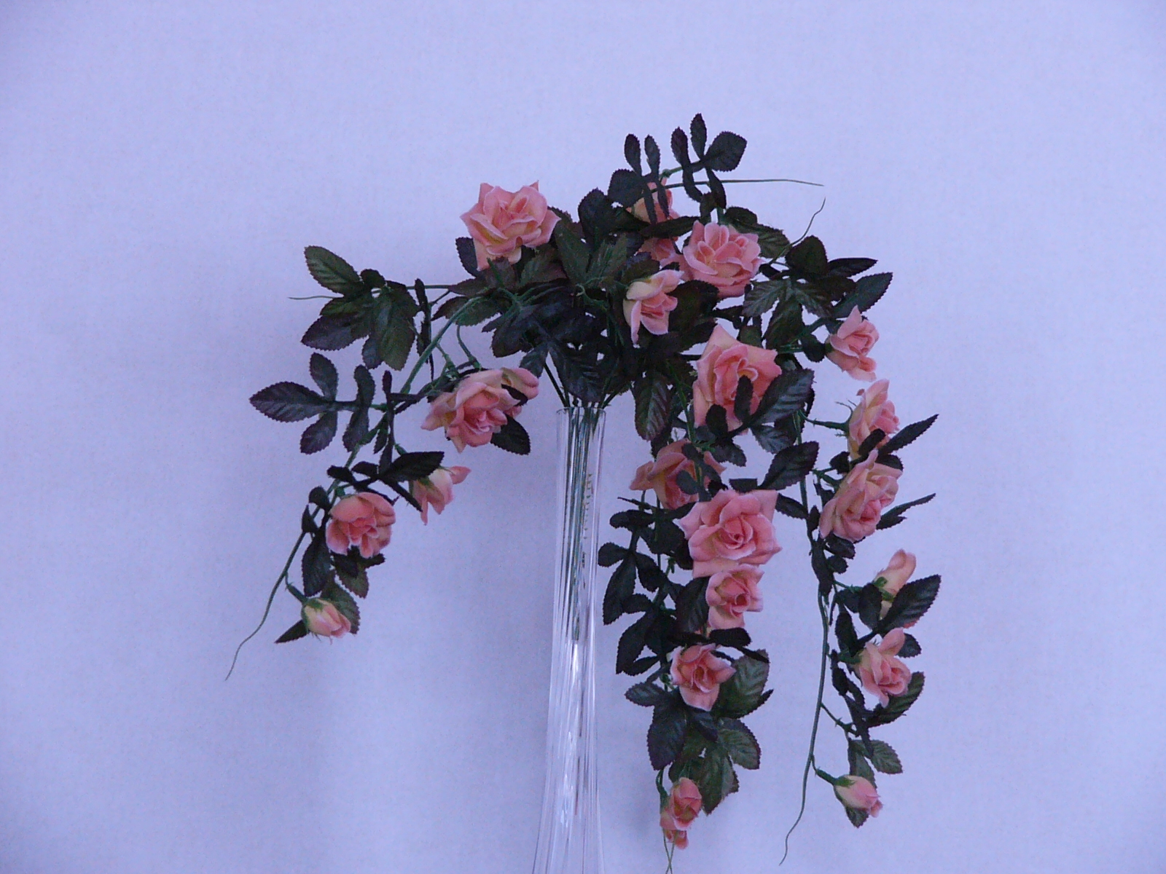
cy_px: 437
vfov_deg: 9.2
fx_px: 5423
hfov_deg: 12.3
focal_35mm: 161
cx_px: 583
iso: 200
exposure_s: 1/60
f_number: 2.8
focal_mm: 21.2
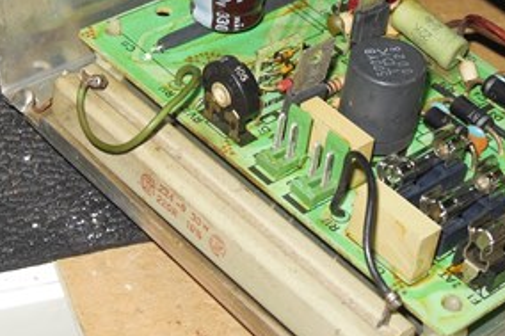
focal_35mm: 82
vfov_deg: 16.6
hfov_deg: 24.6
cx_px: 356
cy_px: 98
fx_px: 1150
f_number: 7.9
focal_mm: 8.9
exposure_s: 1/60
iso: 200
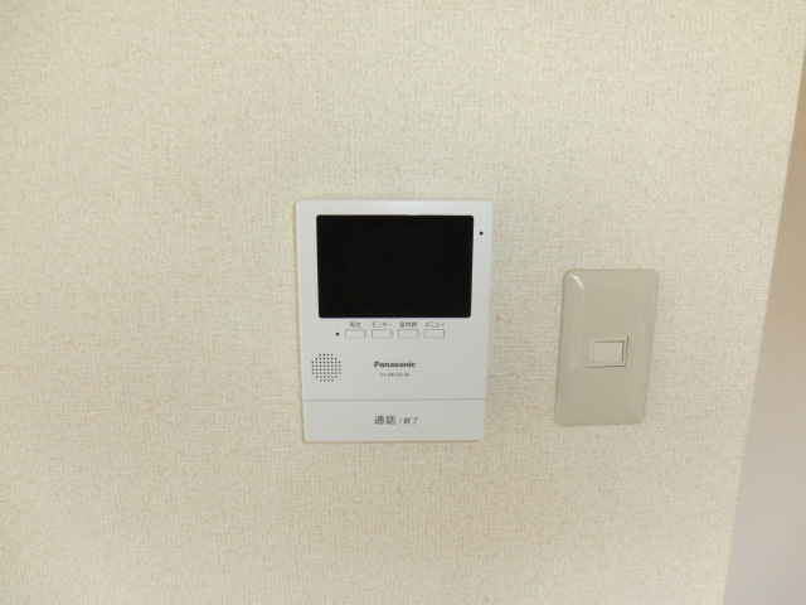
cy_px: 302
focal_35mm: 24
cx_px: 403
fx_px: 559
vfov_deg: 56.8
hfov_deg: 71.6
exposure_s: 1/60
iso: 200
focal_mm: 4.3
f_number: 3.2
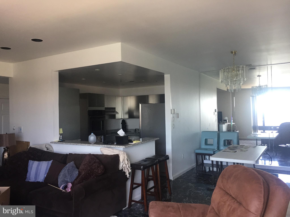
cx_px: 145
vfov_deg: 48.2
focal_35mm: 29
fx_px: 243
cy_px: 108
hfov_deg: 61.7
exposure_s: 1/30
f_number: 2.2
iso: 80
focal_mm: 4.15
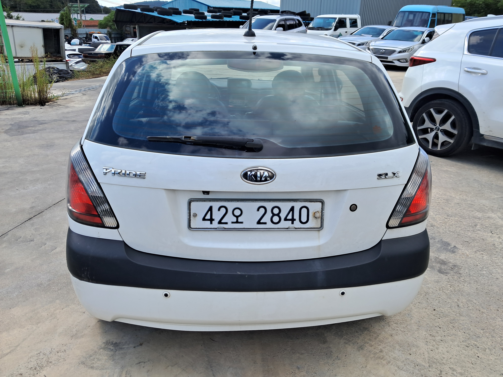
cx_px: 252
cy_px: 188
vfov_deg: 51.4
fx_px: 392
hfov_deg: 65.3
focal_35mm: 27
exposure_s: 1/315
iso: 50
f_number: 1.8
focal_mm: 4
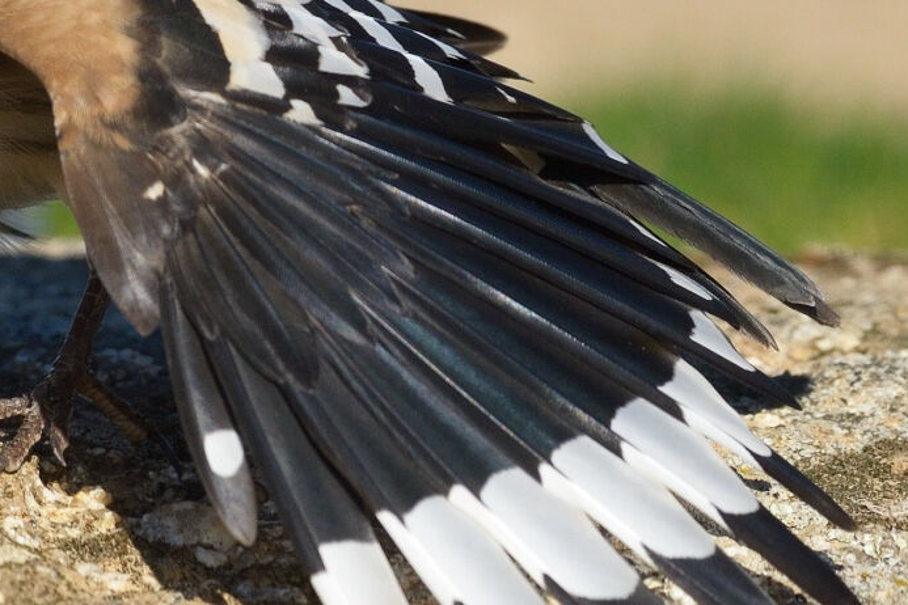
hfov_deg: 1.0
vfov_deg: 0.7
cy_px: -139
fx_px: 52408
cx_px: -228
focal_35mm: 2078
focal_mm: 600
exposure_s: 1/2000
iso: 1000
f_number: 6.3
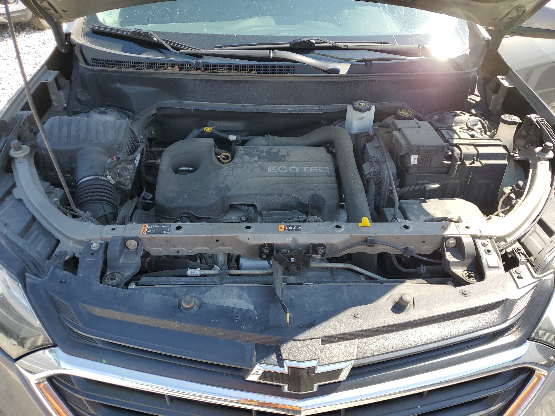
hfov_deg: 67.3
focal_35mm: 26
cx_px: 278
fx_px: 417
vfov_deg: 53.1
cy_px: 208
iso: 50
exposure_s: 1/769
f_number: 1.5
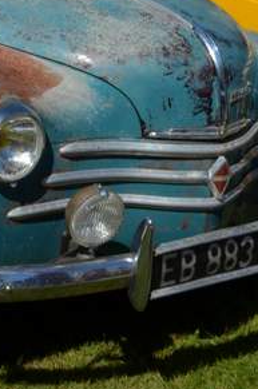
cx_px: -8
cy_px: -106
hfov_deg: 13.6
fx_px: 1068
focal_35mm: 99
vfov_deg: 19.2
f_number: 9
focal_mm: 24
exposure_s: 1/320
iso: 100
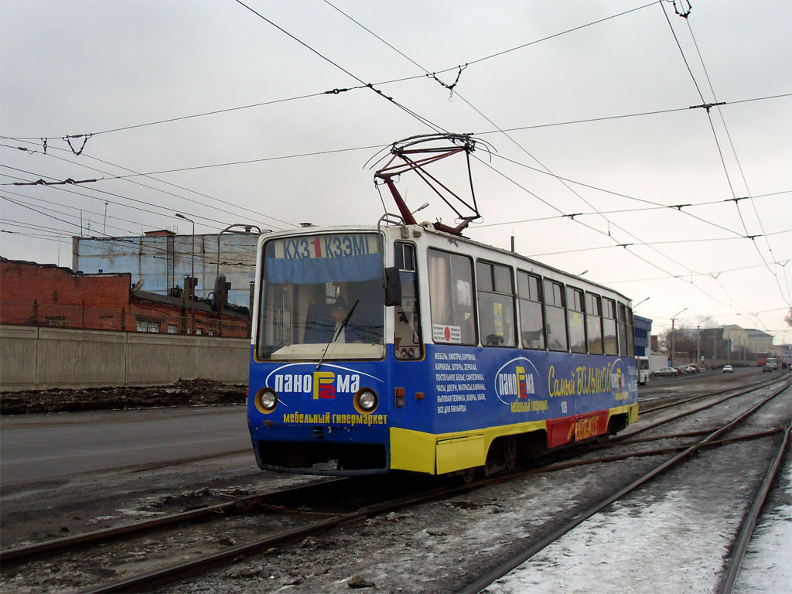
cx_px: 396
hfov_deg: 44.8
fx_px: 961
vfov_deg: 34.3
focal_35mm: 42
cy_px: 297
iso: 80
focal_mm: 7.1
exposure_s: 1/350
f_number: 3.1
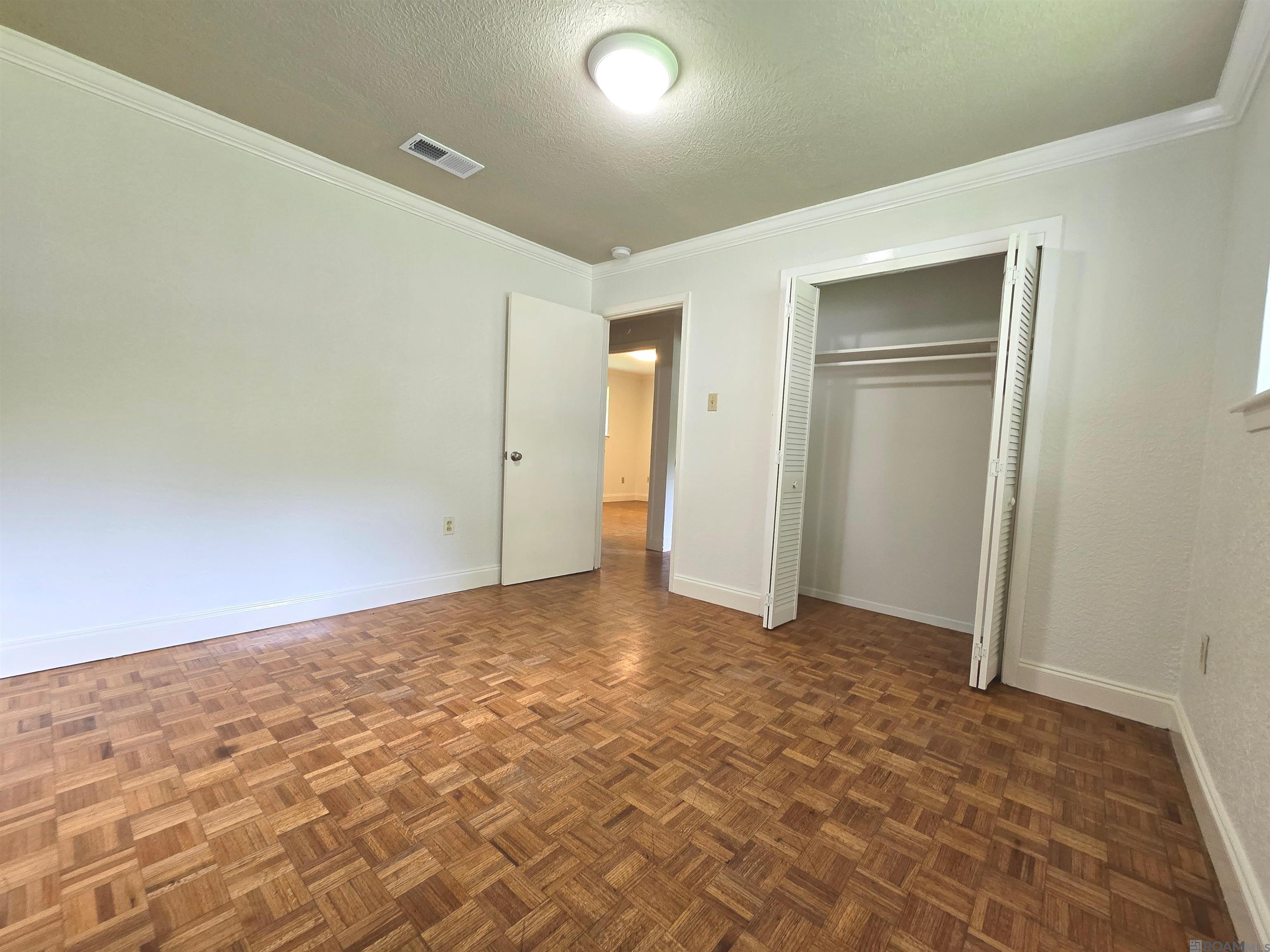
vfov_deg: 89.9
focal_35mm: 13
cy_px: 476
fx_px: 477
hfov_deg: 106.2
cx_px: 635
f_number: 2.2
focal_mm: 2.2
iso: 160
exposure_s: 1/60
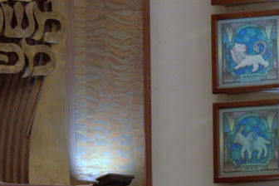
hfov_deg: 5.6
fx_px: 2805
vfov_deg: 3.8
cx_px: 415
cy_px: 347
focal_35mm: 362
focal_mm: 58
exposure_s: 1/160
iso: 1600
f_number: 3.2
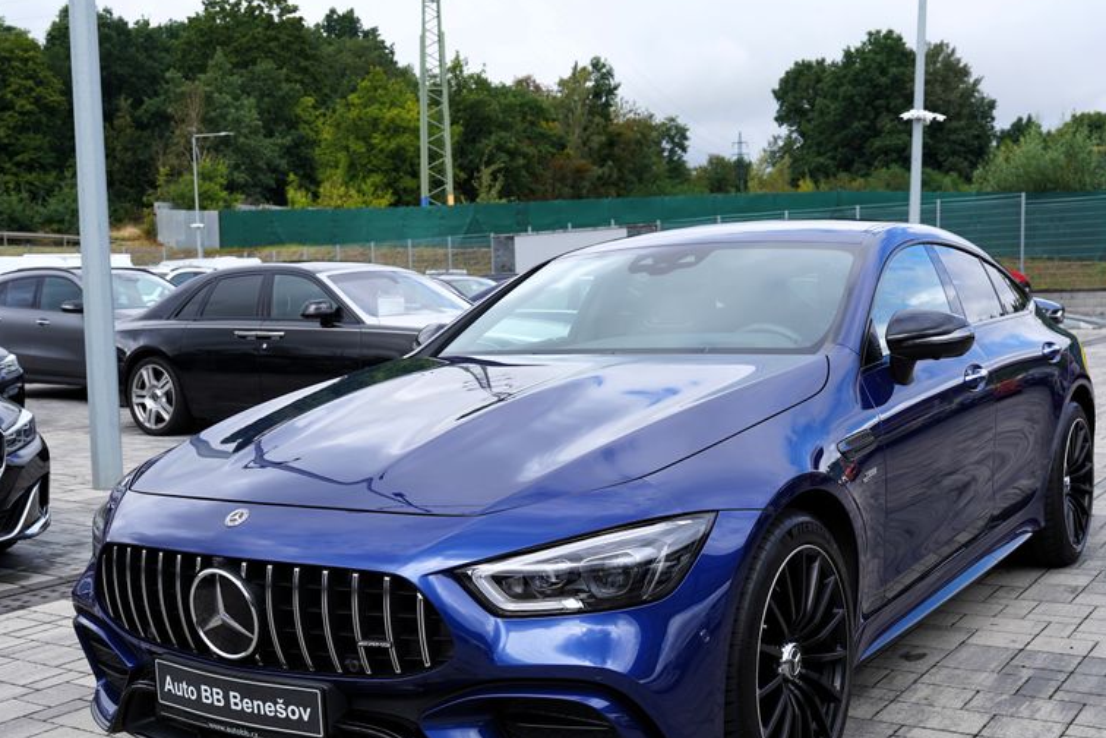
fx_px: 1290
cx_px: 556
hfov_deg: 46.4
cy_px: 481
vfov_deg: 31.7
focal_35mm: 42
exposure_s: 1/200
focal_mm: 31
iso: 100
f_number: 6.3
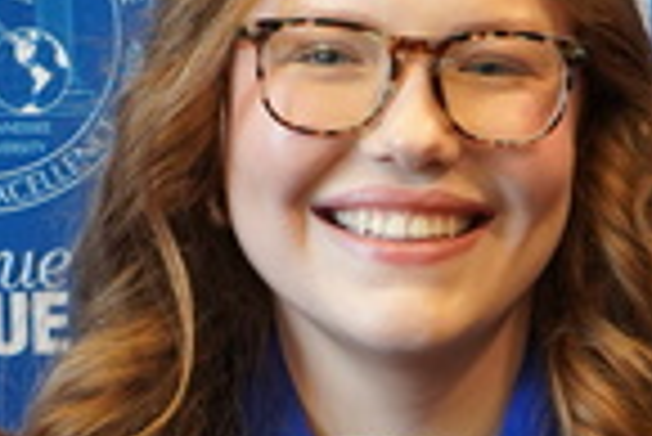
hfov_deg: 10.1
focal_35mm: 203
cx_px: 333
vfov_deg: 6.7
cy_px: 535
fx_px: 3680
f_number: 4.5
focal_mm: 49
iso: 2500
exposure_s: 1/160
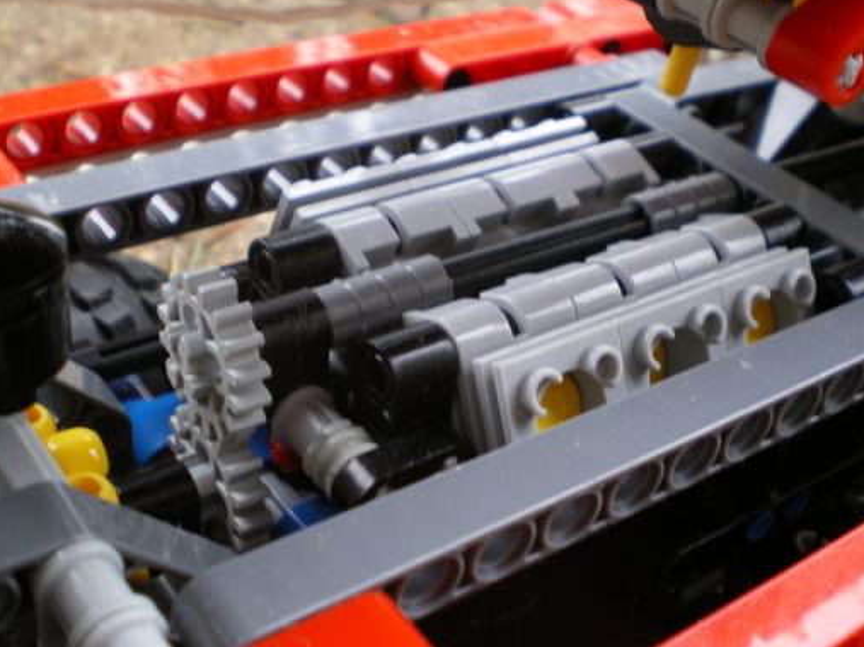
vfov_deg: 30.2
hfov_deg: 39.7
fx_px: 1198
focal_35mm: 48
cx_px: 429
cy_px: 293
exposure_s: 1/30
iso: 100
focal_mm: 6.3
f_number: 3.1
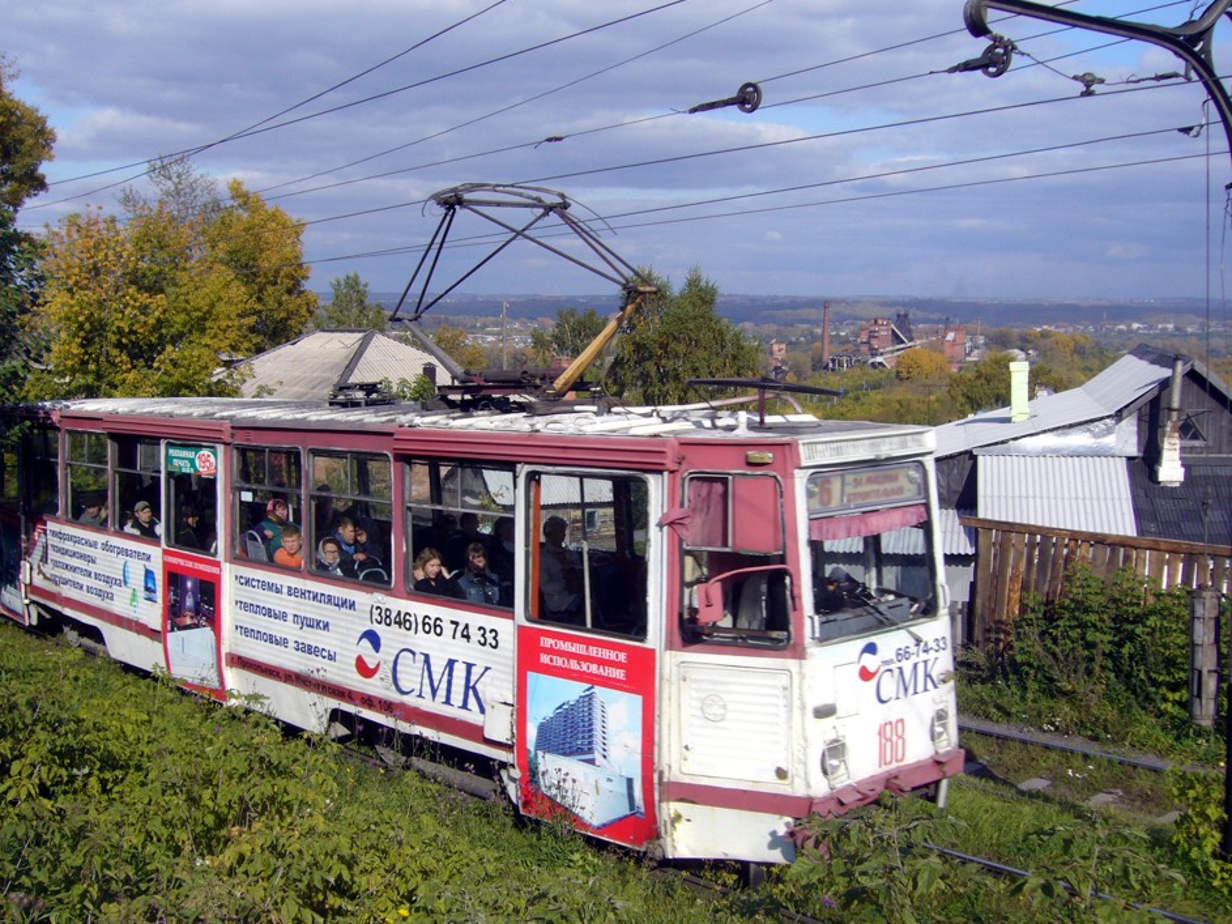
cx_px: 580
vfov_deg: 37.7
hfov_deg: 49.0
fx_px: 1352
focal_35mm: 38
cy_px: 489
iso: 80
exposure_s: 1/320
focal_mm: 5.8
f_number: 5.6
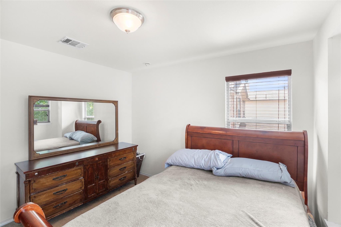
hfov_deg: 100.4
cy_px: 114
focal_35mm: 15
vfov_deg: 77.3
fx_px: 142
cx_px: 170
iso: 100
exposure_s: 2
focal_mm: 10
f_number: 5.6
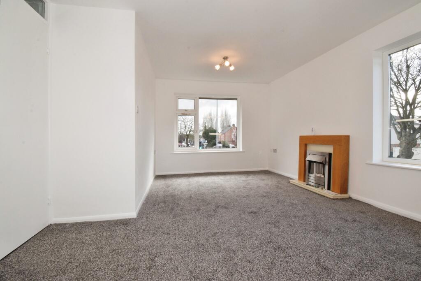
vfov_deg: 77.3
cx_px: 210
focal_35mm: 15
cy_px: 140
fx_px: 175
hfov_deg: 100.4
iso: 1000
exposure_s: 1/60
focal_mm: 10
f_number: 18
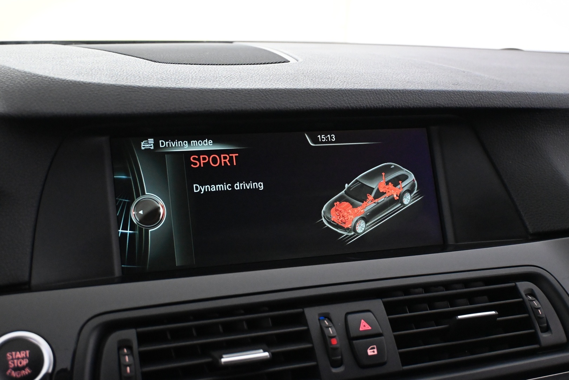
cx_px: 284
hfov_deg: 41.7
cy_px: 190
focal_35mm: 47
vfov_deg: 28.5
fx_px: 747
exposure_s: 1/60
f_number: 5
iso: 5600
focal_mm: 31.5
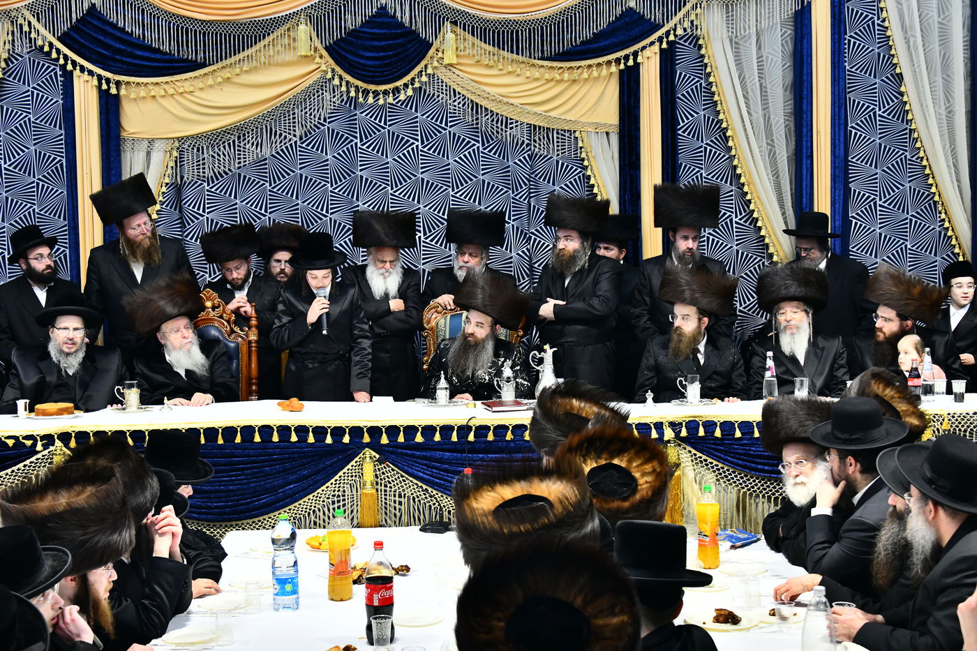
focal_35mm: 48
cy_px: 326
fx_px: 1302
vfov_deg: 28.1
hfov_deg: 41.1
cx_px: 488
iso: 2000
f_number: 5.6
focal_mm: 48
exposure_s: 1/160
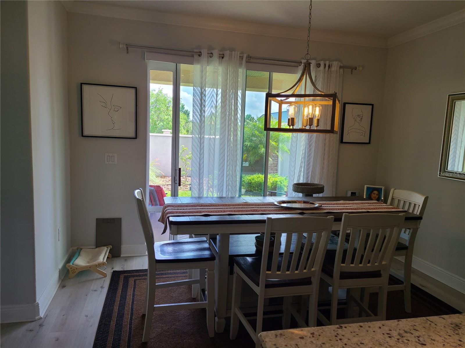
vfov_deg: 53.1
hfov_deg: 67.3
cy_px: 174
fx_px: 349
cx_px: 232
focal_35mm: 26
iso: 40
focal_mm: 5.4
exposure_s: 1/155
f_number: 1.8
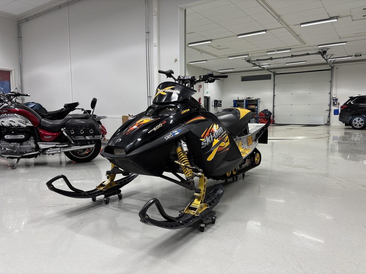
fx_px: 275
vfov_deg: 53.1
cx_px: 183
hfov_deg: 67.3
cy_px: 137
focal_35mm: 26
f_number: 1.6
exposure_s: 1/100
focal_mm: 5.96
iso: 50
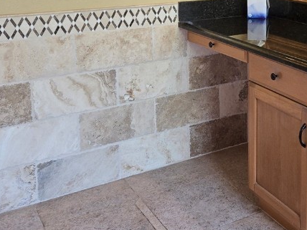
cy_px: 14
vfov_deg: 25.6
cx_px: 260
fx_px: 488
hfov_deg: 33.6
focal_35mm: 55
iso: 100
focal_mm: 5.4
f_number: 1.8
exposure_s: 1/24
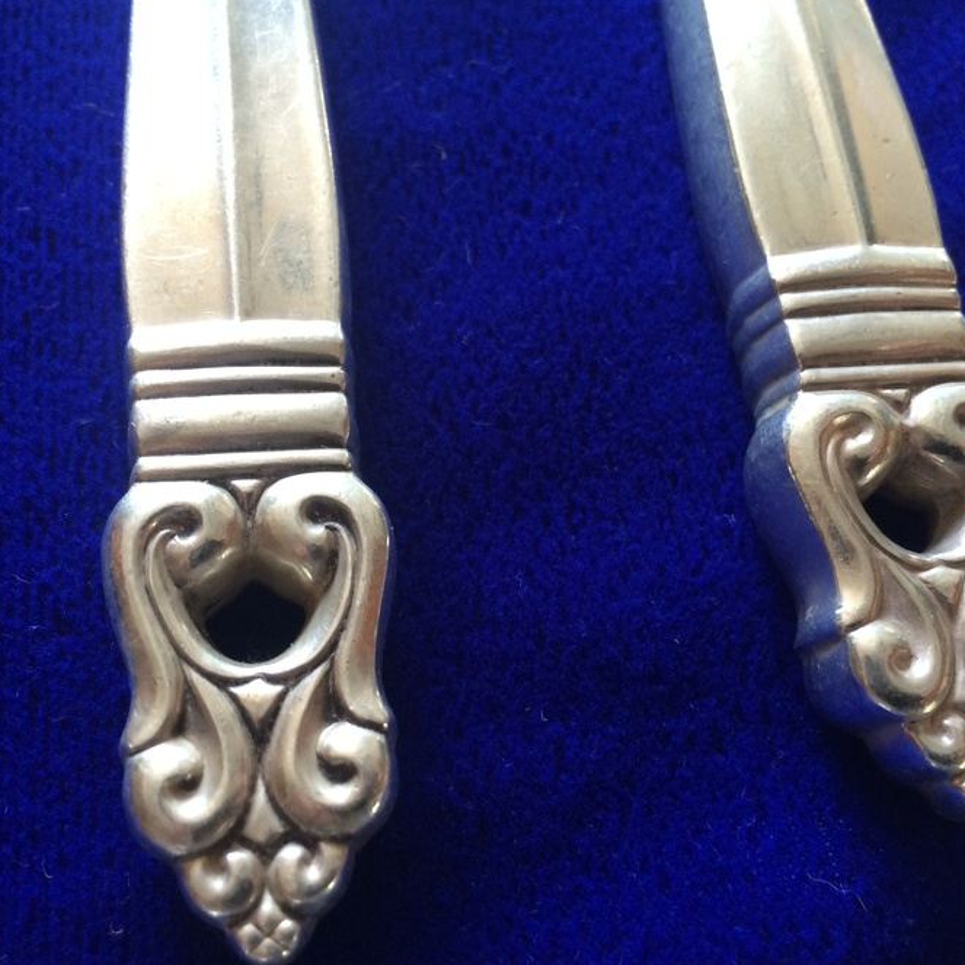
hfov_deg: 46.0
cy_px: 481
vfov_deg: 46.0
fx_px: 1135
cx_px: 458
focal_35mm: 36
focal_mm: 4.12
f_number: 2.2
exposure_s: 1/30
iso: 125
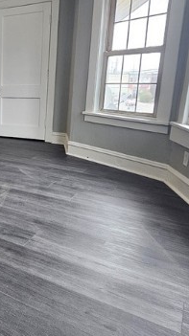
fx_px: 277
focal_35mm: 31
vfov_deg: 62.4
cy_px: 146
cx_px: -42
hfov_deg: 31.2
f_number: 2.2
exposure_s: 1/30
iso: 320
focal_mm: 2.2
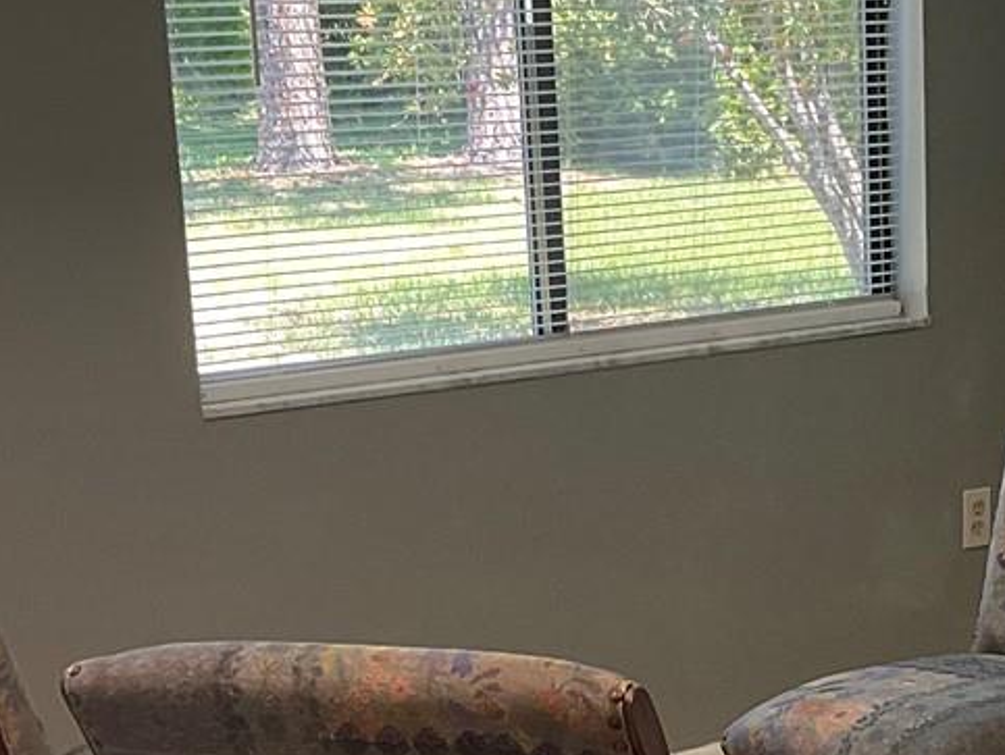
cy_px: 728
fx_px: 2789
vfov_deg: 15.2
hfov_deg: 20.2
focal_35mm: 96
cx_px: 782
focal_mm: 3
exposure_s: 1/60
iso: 40
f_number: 1.8
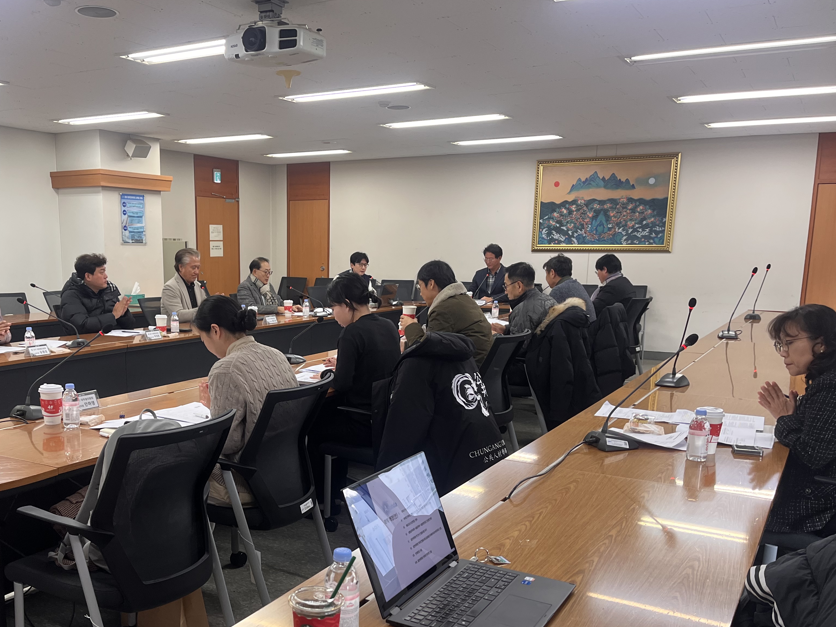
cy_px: 402
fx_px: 821
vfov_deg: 41.4
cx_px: 305
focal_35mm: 34
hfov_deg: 53.3
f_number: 1.6
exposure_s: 1/120
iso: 125
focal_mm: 5.1
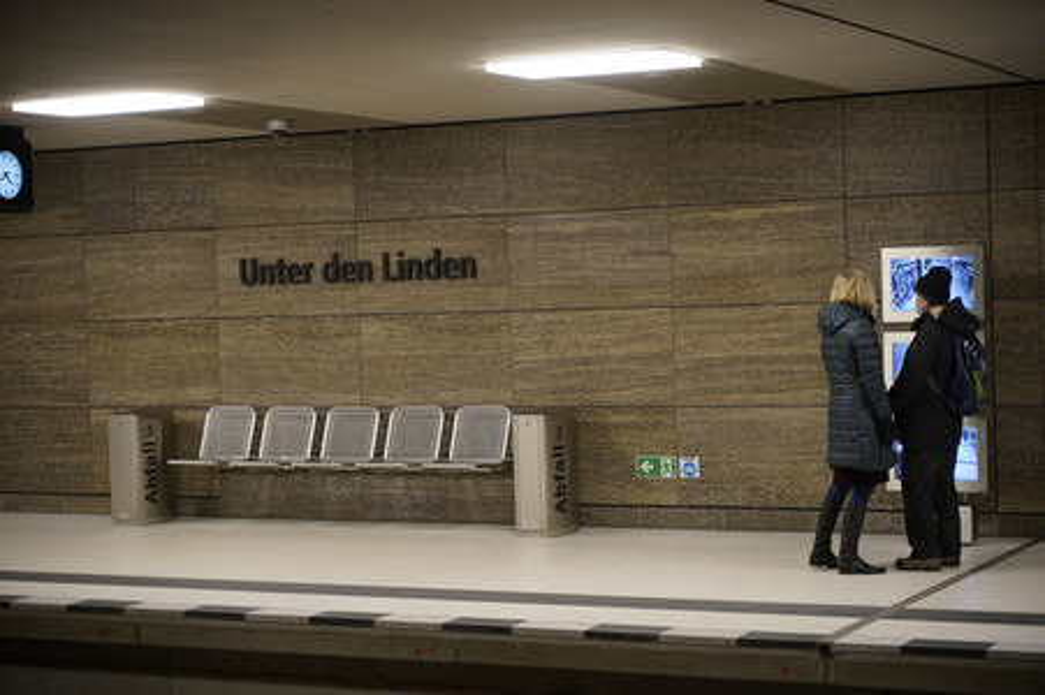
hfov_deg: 27.0
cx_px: 522
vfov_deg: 18.2
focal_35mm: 75
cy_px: 348
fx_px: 2175
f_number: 3.2
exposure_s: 1/250
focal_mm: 75
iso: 1600
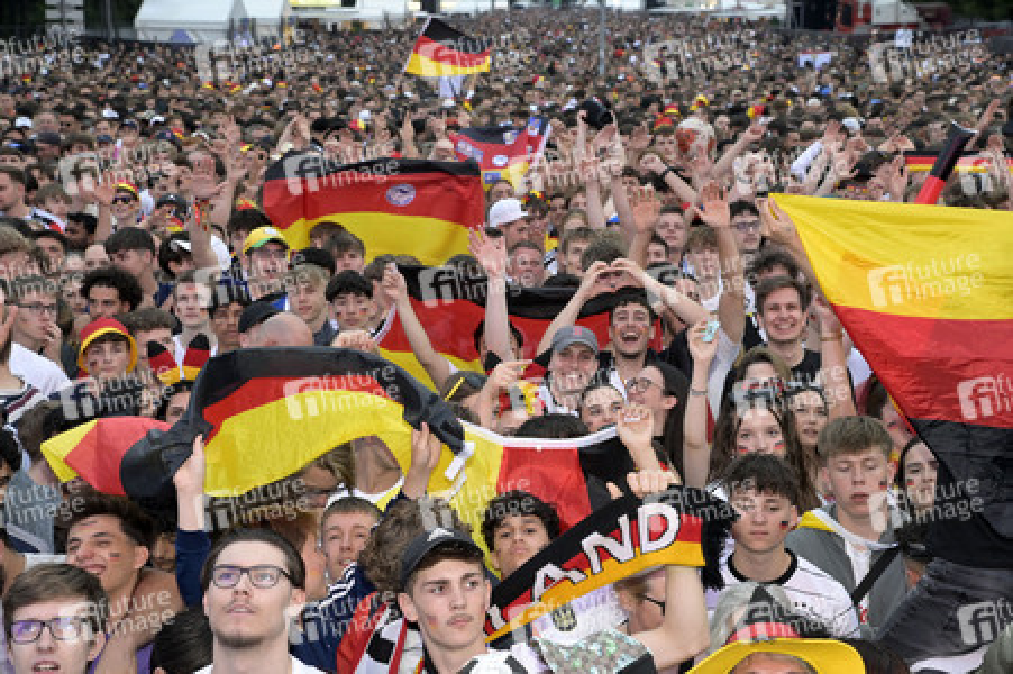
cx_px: 506
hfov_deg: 23.7
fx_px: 2418
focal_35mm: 86
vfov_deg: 15.9
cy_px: 337
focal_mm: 86
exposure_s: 1/250
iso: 4000
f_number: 8
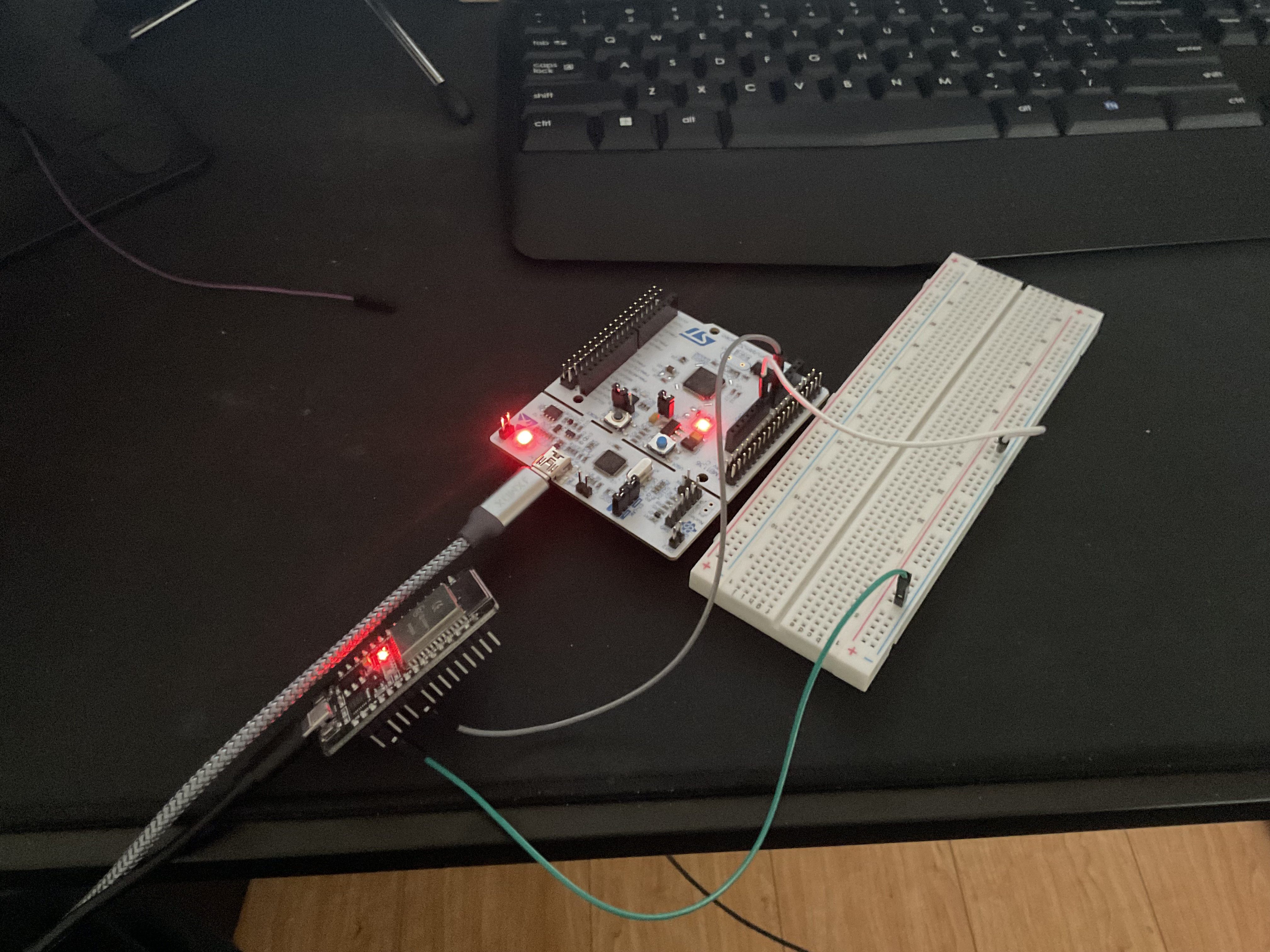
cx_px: 635
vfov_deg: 48.2
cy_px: 476
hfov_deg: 61.7
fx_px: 1064
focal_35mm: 29
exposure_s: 1/24
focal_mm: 3
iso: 500
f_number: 1.8
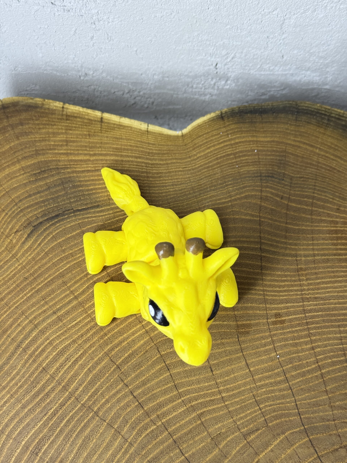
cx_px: 174
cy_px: 232
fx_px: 642
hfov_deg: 30.3
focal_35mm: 48
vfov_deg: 39.7
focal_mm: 6.76
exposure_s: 1/330
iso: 64
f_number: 1.78
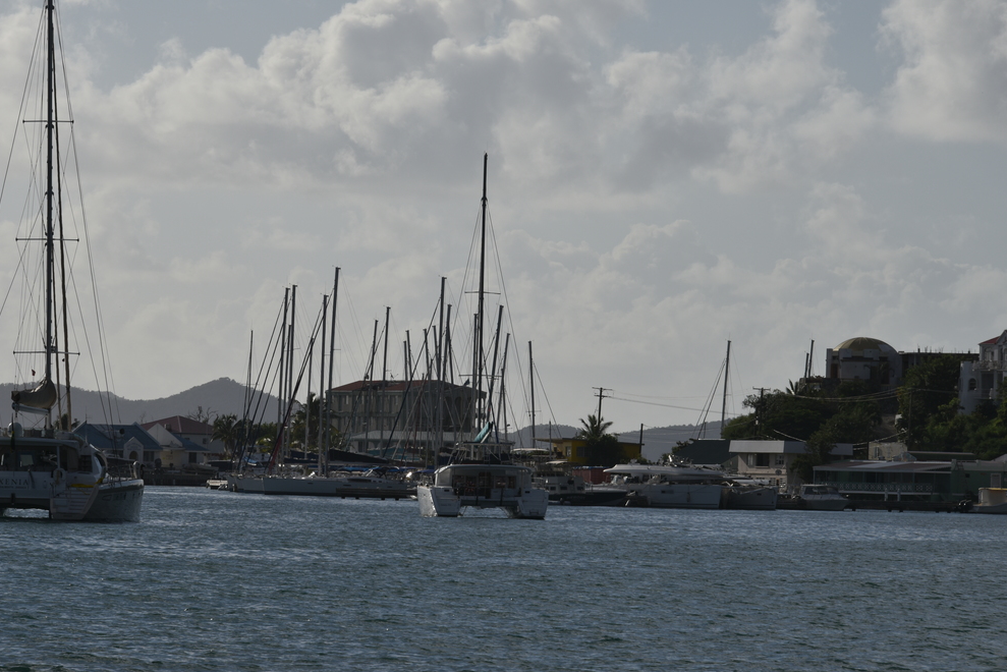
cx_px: 401
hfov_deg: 8.4
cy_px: 272
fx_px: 6883
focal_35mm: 246
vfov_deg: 5.6
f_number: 14
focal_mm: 190
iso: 100
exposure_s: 1/800
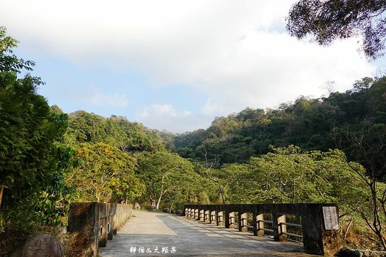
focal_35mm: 24
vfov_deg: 53.1
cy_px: 128
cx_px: 193
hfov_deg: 73.8
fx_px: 257
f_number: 4
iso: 125
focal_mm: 9
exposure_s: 1/400
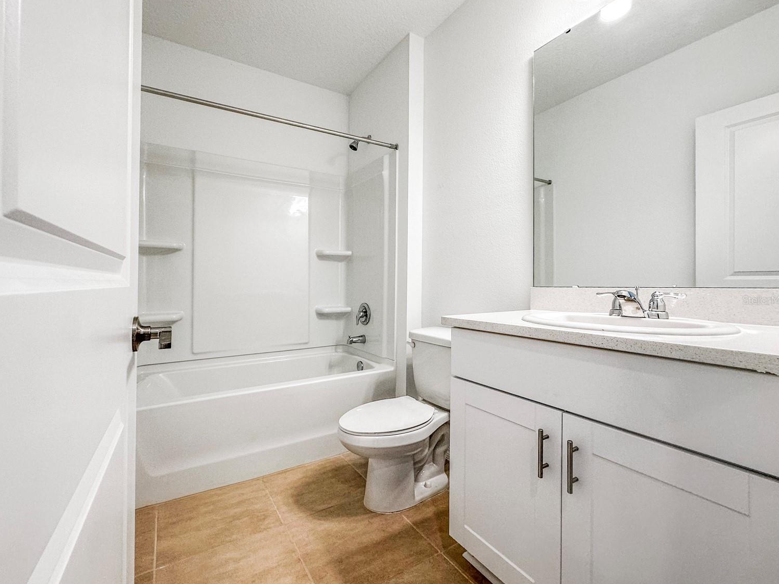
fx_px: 338
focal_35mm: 15
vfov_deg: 81.7
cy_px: 300
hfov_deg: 98.1
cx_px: 375
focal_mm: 2.22
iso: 100
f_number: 2.2
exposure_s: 1/120
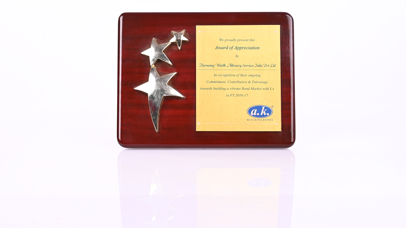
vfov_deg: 17.7
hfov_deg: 31.0
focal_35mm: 68
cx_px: 201
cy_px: 106
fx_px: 732
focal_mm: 64
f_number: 8
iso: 100
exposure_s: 1/125
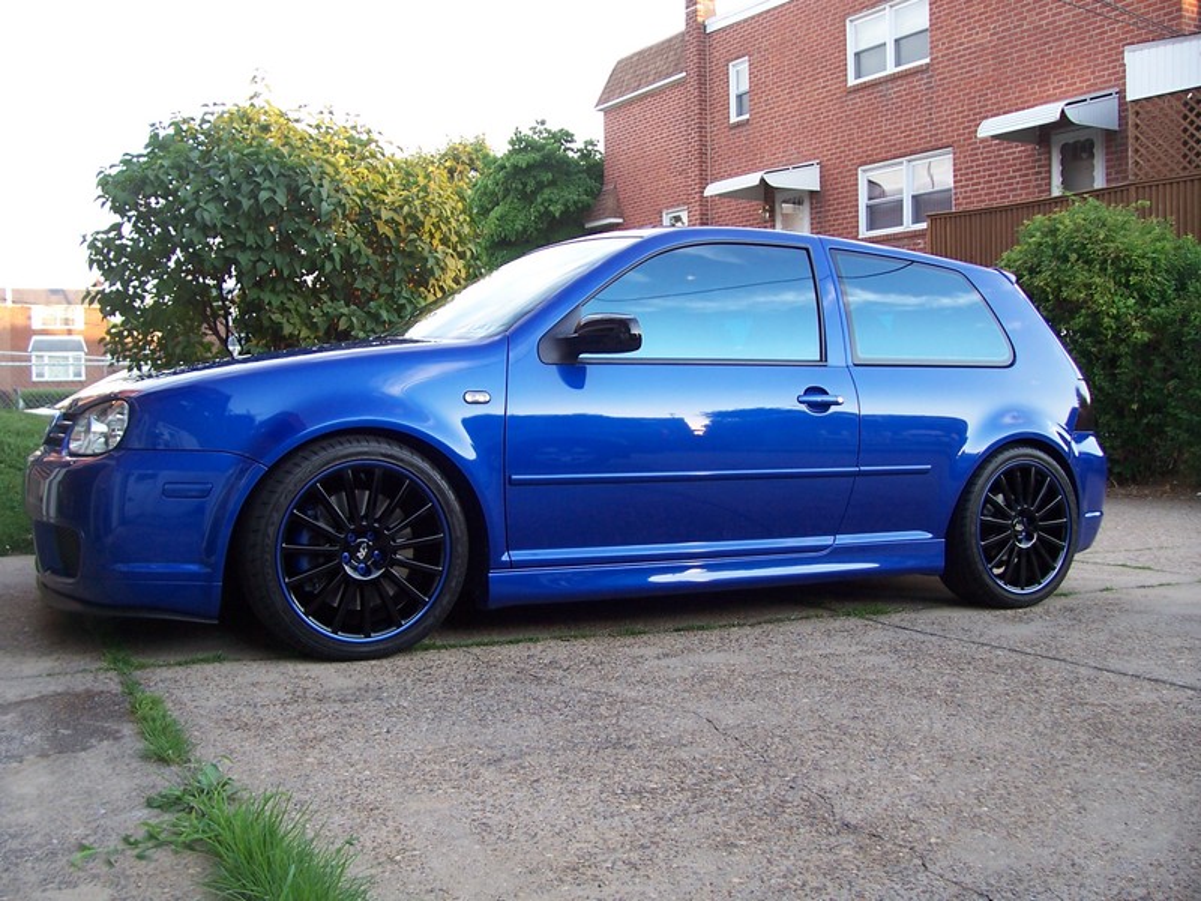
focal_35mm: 34
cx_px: 600
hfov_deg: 54.0
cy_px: 450
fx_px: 1180
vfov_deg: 41.8
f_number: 2.7
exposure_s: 1/60
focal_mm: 5.6
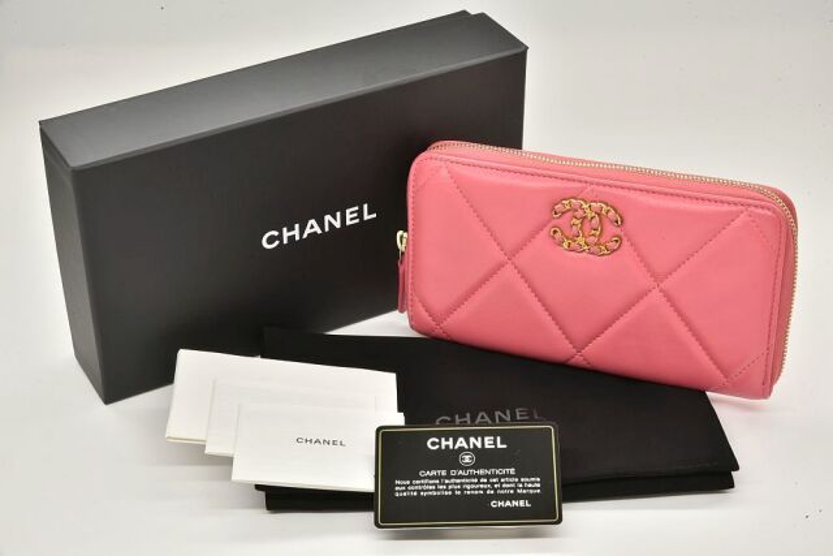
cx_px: 416
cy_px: 278
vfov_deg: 18.2
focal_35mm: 75
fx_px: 1736
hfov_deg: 27.0
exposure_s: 1/8
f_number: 22
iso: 200
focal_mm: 75
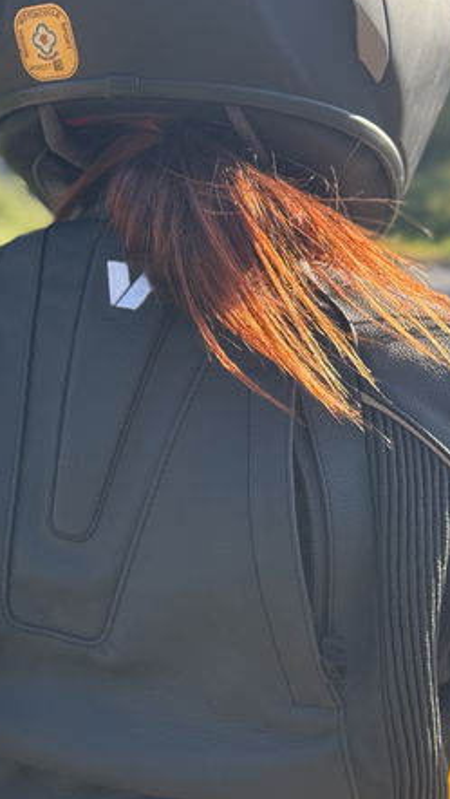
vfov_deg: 29.7
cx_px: 108
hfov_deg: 16.9
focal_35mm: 71
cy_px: 398
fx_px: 1504
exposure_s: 1/726
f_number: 1.78
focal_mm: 6.76
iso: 64
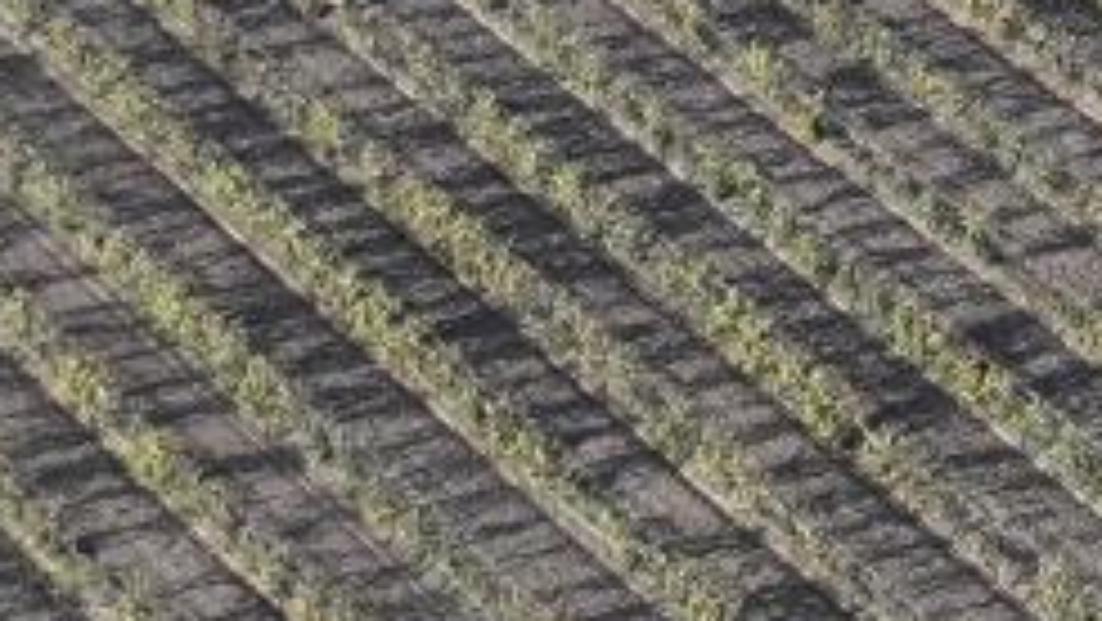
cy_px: -1195
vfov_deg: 6.9
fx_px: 4677
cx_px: 3279
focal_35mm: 160
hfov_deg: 10.1
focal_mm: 12.29
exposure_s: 1/1250
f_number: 2.8
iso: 120
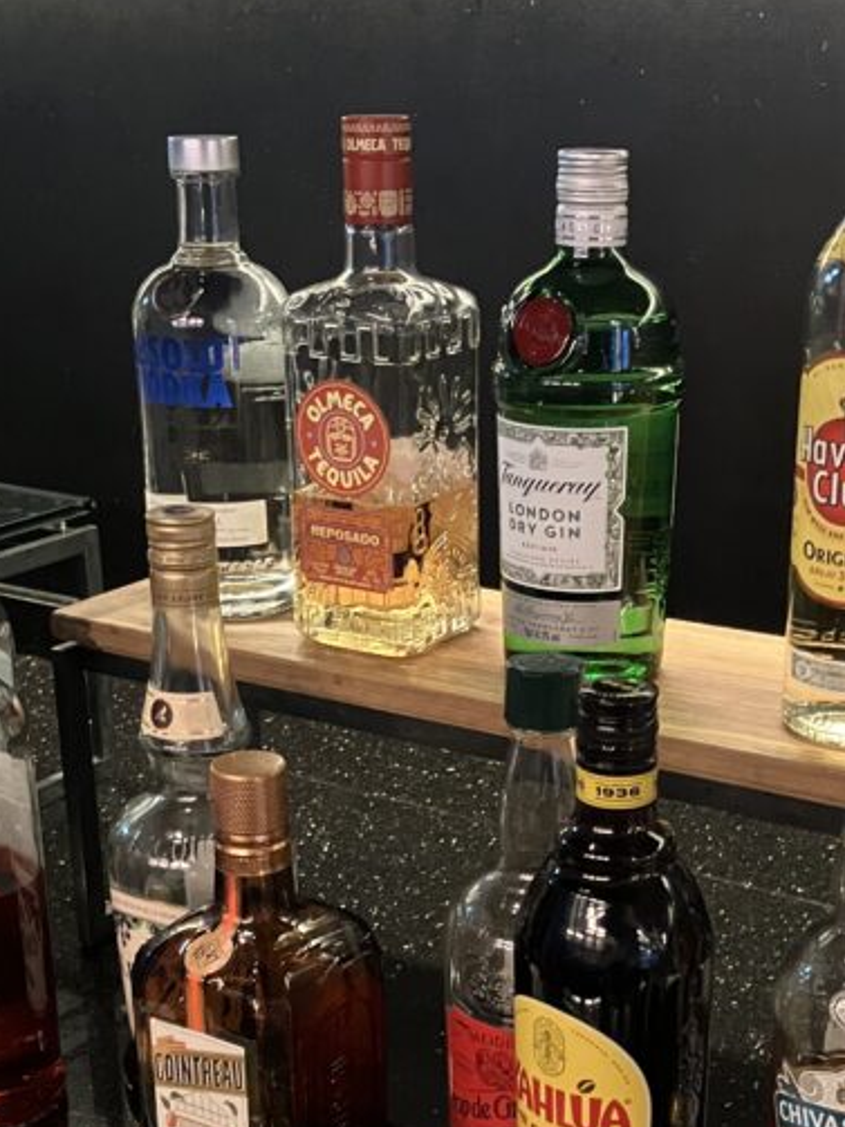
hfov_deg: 25.6
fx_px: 1856
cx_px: 489
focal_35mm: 57
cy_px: 762
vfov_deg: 33.5
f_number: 1.8
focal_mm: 3.99
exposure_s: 1/20
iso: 640
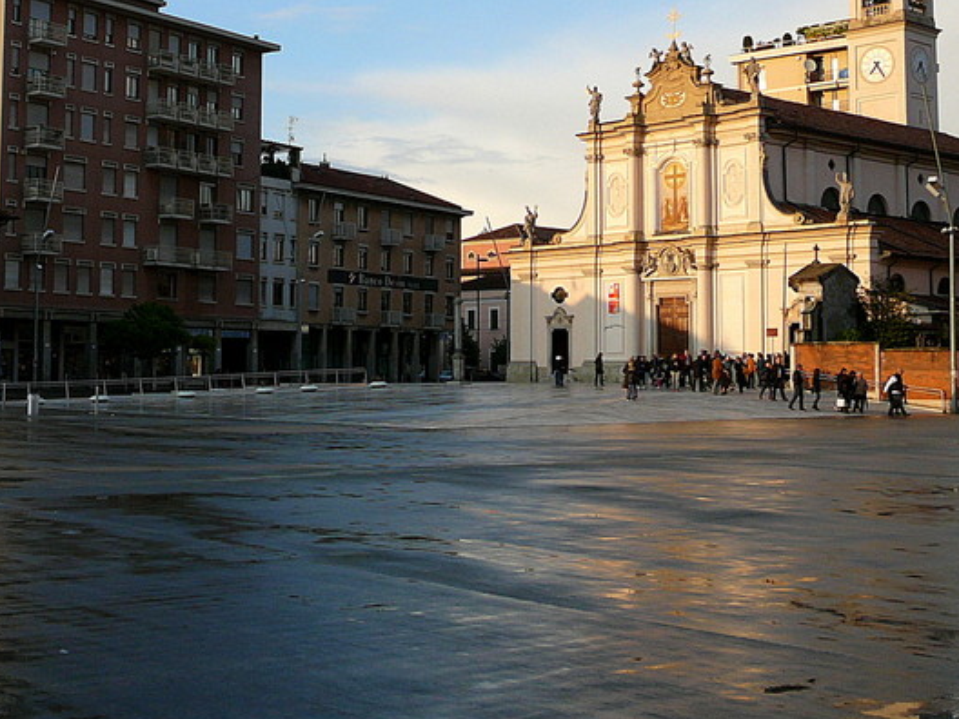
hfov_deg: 35.6
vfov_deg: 27.4
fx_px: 1468
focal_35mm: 53
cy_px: 269
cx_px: 280
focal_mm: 5.2
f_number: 2.8
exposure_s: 1/640
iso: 80
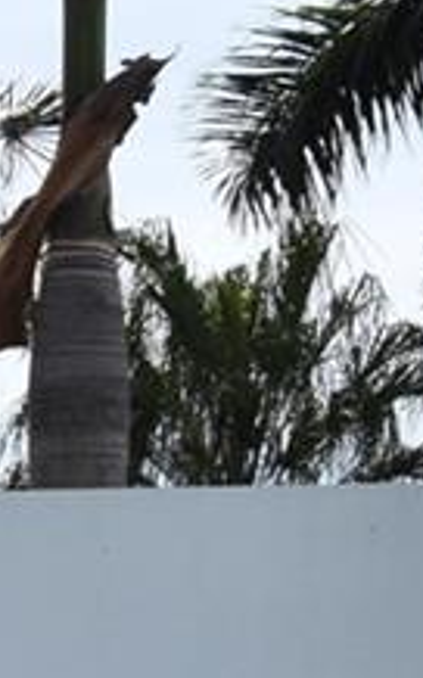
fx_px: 6016
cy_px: 1101
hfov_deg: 3.6
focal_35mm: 326
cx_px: -1820
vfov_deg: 6.3
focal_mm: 29
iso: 200
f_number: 10
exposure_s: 1/400
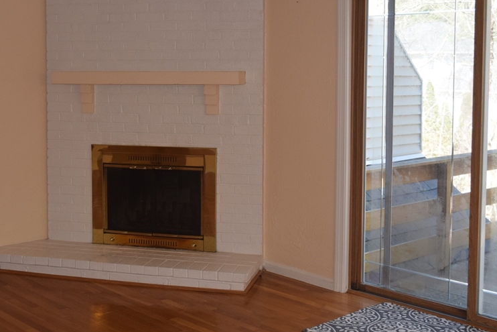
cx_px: 204
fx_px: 801
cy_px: 131
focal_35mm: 58
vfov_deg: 23.3
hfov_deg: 34.4
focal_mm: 28
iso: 500
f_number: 5.6
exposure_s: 1/125
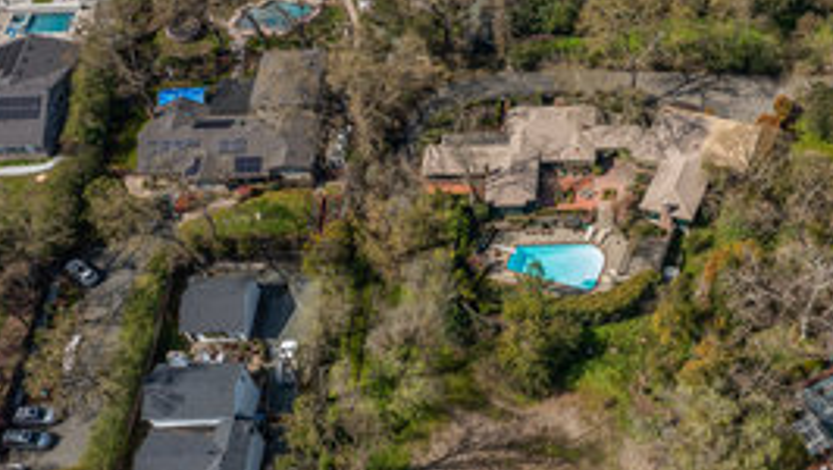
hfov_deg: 41.5
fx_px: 1061
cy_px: 348
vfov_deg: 24.7
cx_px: 634
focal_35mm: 48
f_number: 5.6
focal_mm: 10.26
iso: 100
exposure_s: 1/320
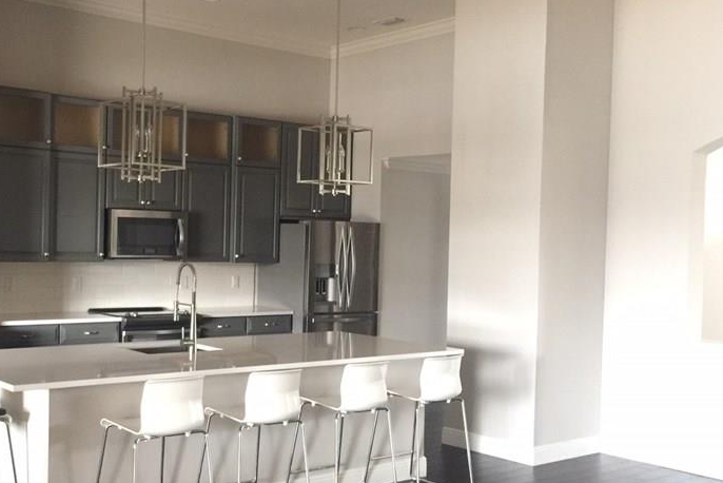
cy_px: 268
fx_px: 904
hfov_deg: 43.3
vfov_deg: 29.9
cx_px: 273
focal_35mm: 45
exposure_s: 1/4
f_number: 2.2
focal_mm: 4.15
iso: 100
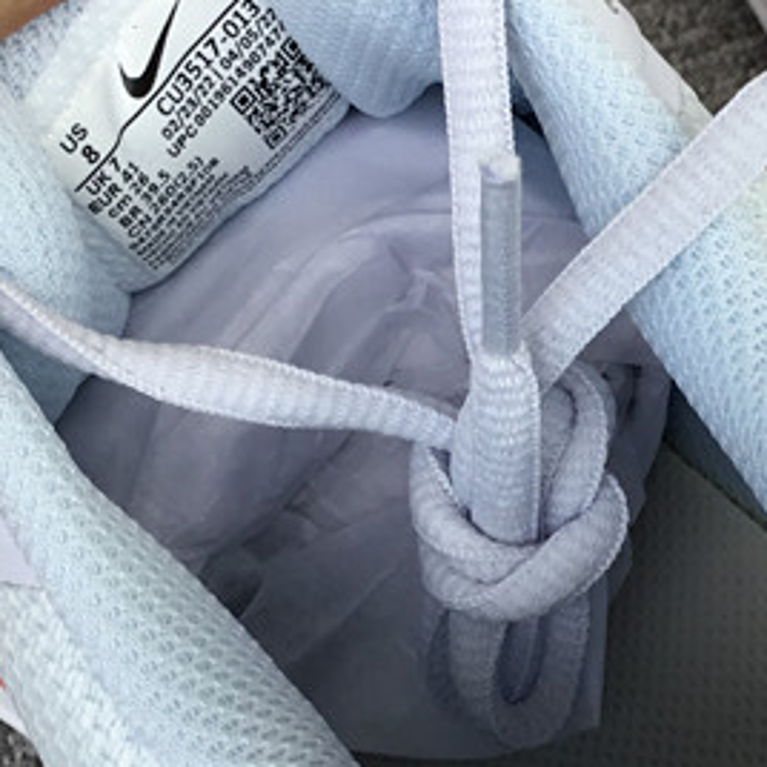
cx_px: 572
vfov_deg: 18.9
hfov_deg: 18.8
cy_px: 391
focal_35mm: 92
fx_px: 2306
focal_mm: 3.3
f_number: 2.4
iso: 25
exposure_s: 1/158
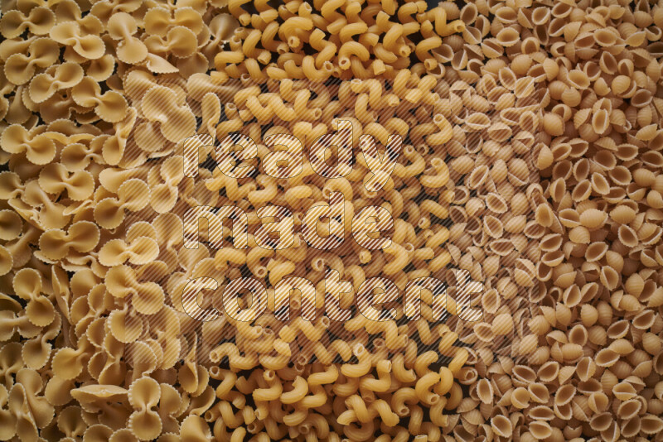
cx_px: 332
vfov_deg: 27.0
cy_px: 221
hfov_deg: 39.6
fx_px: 921
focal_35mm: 50
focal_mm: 50
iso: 160
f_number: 8
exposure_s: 1/100
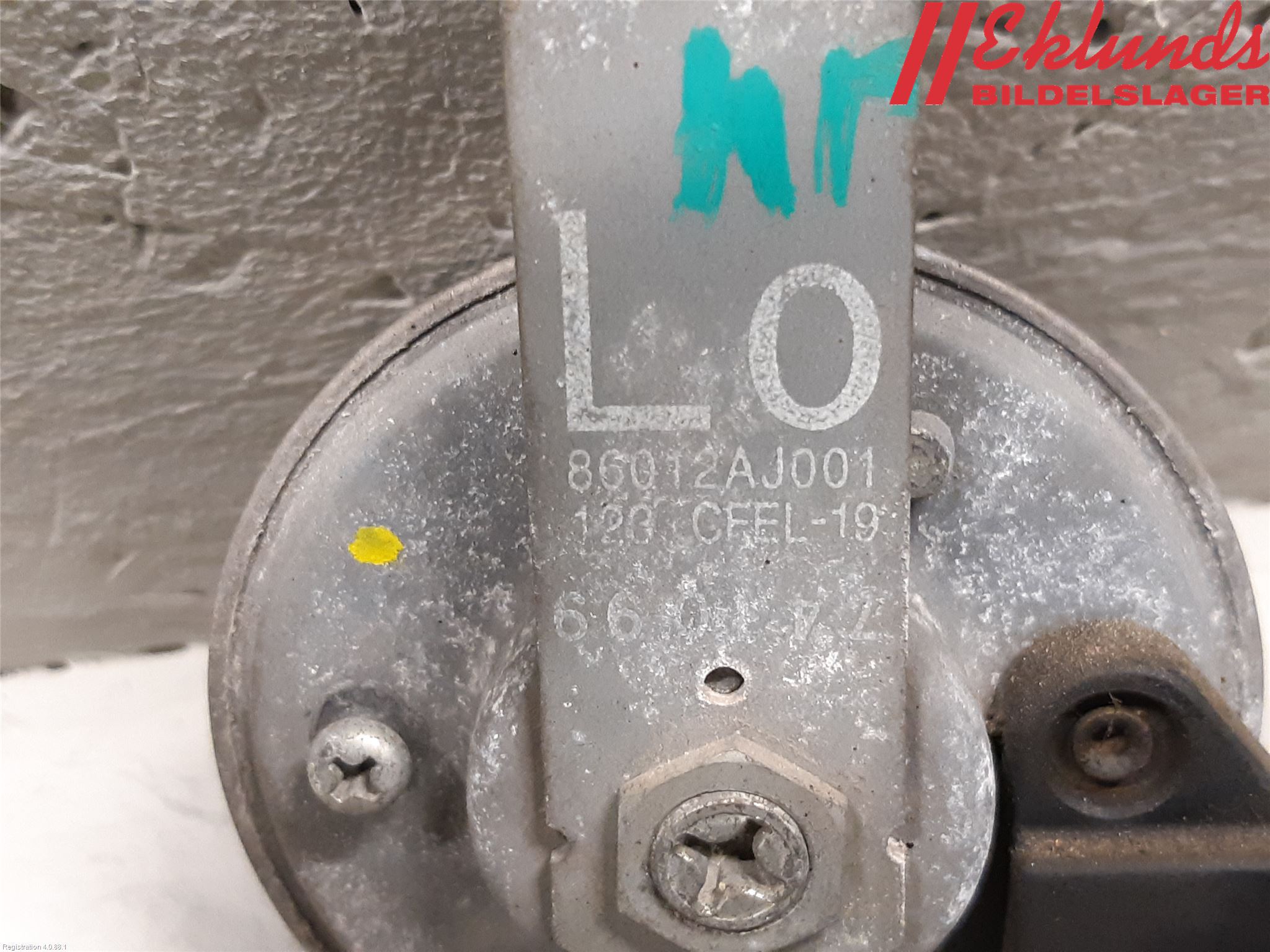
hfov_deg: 67.3
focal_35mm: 26
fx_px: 954
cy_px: 476
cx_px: 635
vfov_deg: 53.1
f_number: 1.7
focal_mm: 3.93
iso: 250
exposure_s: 1/25
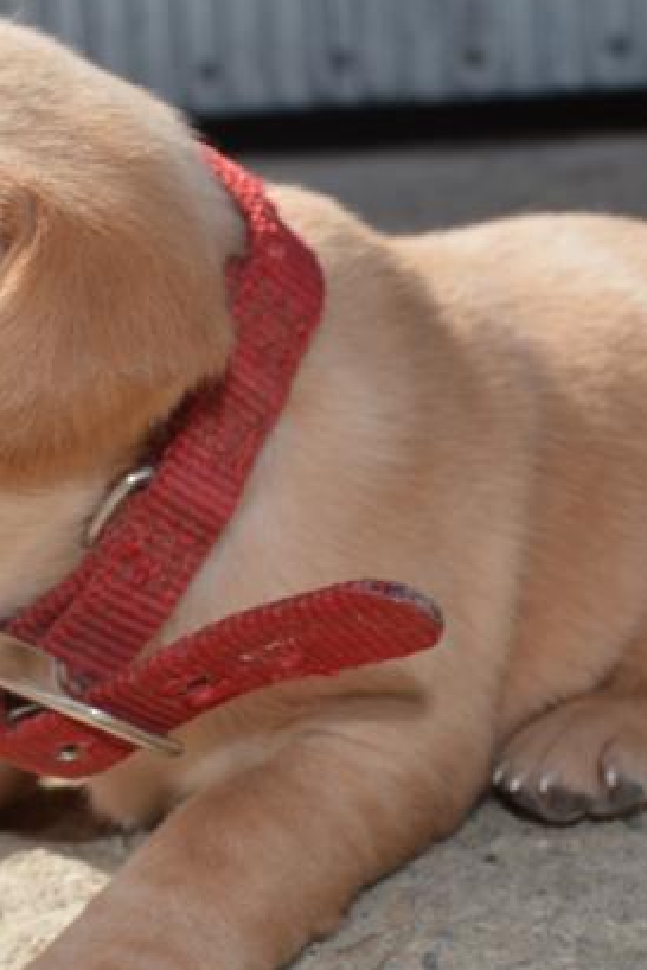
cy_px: 605
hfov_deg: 16.5
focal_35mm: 82
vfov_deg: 24.7
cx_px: 111
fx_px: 2209
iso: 100
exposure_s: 1/200
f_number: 10
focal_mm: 28
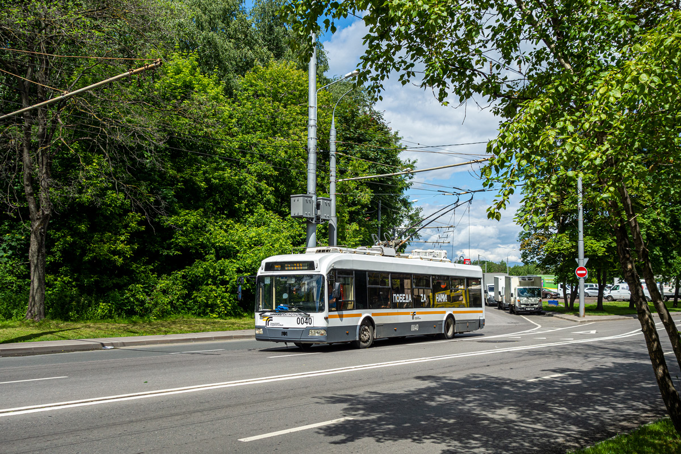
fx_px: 776
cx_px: 340
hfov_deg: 47.4
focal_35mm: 41
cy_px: 227
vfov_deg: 32.6
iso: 125
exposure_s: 1/640
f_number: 5.6
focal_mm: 15.1
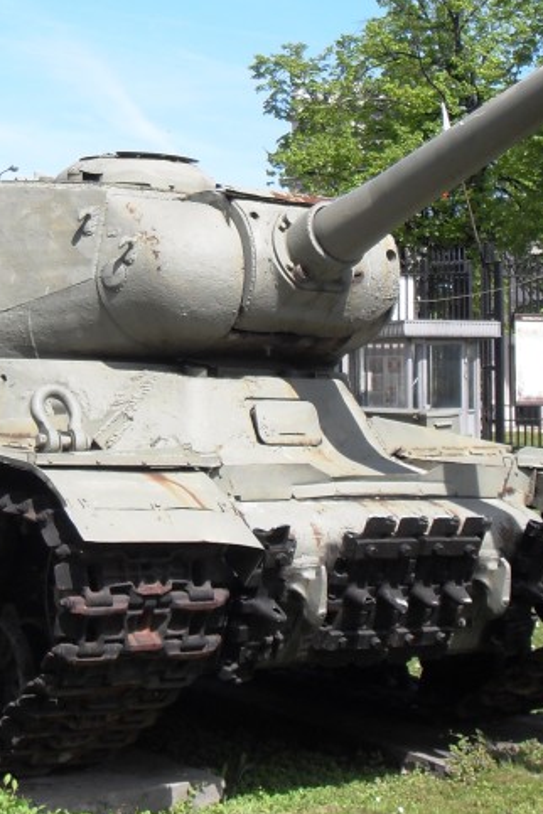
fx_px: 1697
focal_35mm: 75
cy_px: 229
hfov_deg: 18.1
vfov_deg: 26.7
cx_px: 378
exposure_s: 1/180
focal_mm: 6.3
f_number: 7
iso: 80
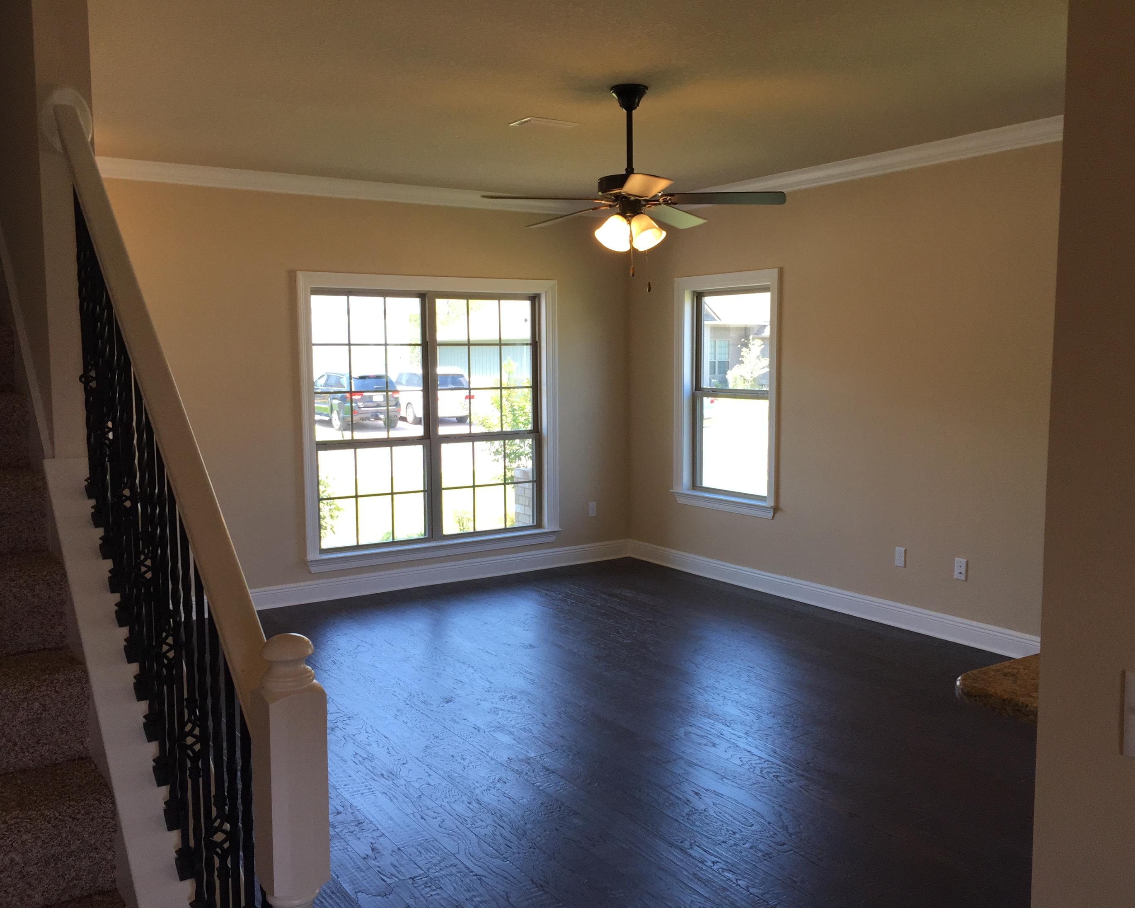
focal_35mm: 31
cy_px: 461
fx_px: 1041
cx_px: 588
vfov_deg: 47.1
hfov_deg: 57.2
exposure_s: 1/120
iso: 50
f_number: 2.2
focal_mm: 4.15
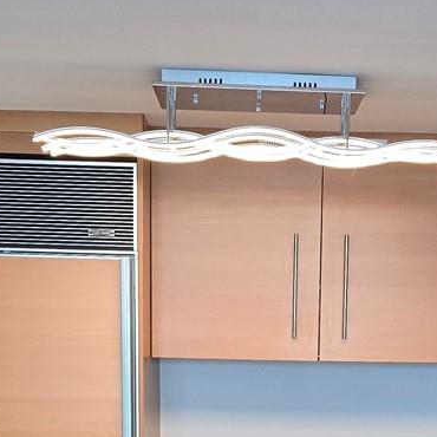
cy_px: 516
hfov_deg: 19.6
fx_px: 1257
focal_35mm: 88
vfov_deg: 18.7
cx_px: 304
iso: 250
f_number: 1.7
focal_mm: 6.3
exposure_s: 1/120
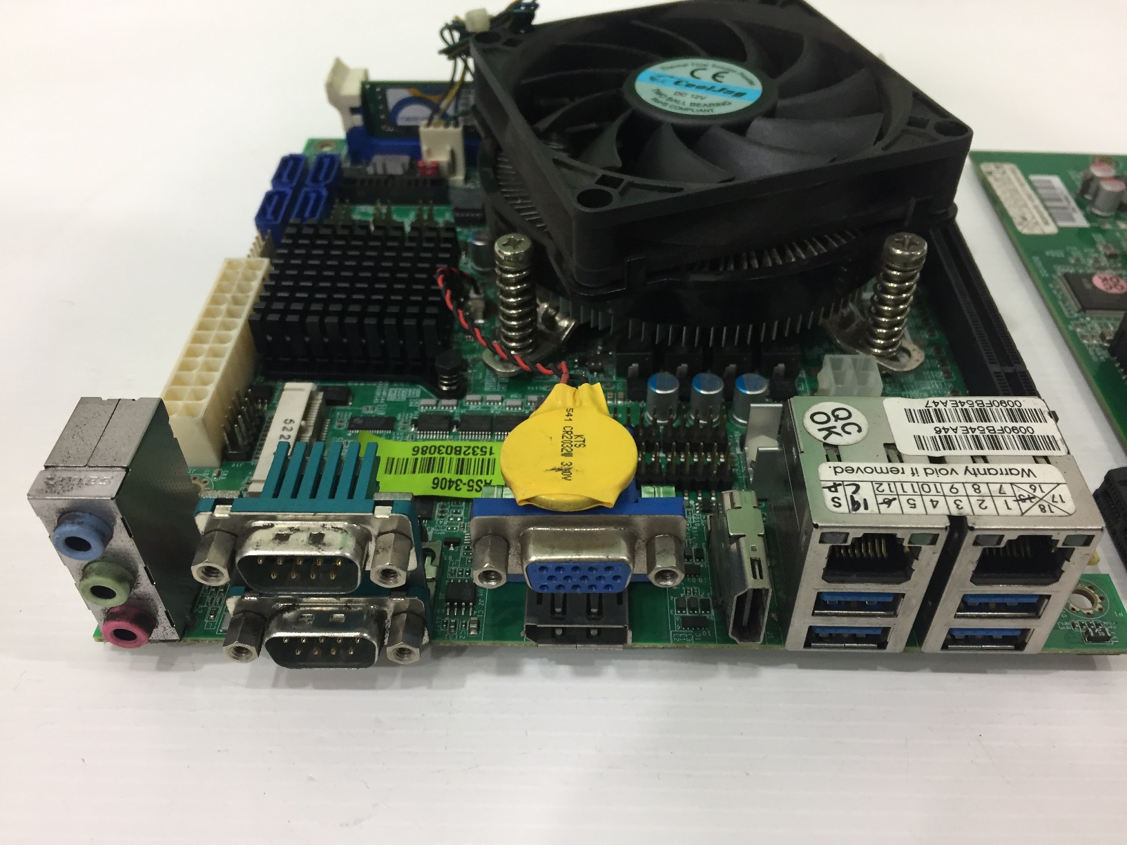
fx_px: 944
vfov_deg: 48.2
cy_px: 422
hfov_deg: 61.7
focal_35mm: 29
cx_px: 564
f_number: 2.2
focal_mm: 4.15
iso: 125
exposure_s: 1/33
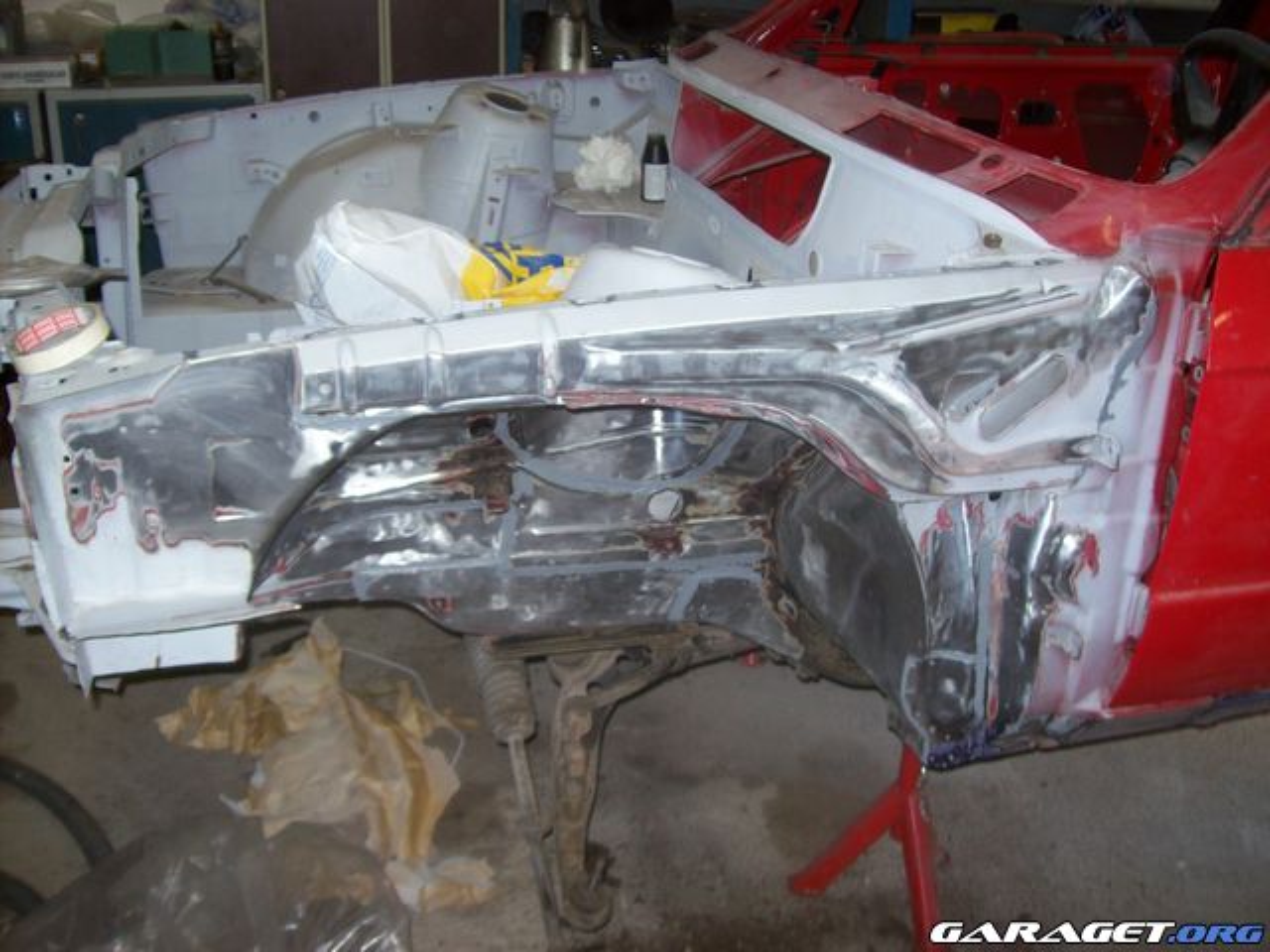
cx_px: 635
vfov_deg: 39.7
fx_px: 1321
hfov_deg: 51.4
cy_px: 476
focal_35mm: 36
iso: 80
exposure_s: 1/64
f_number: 2.7
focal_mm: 6
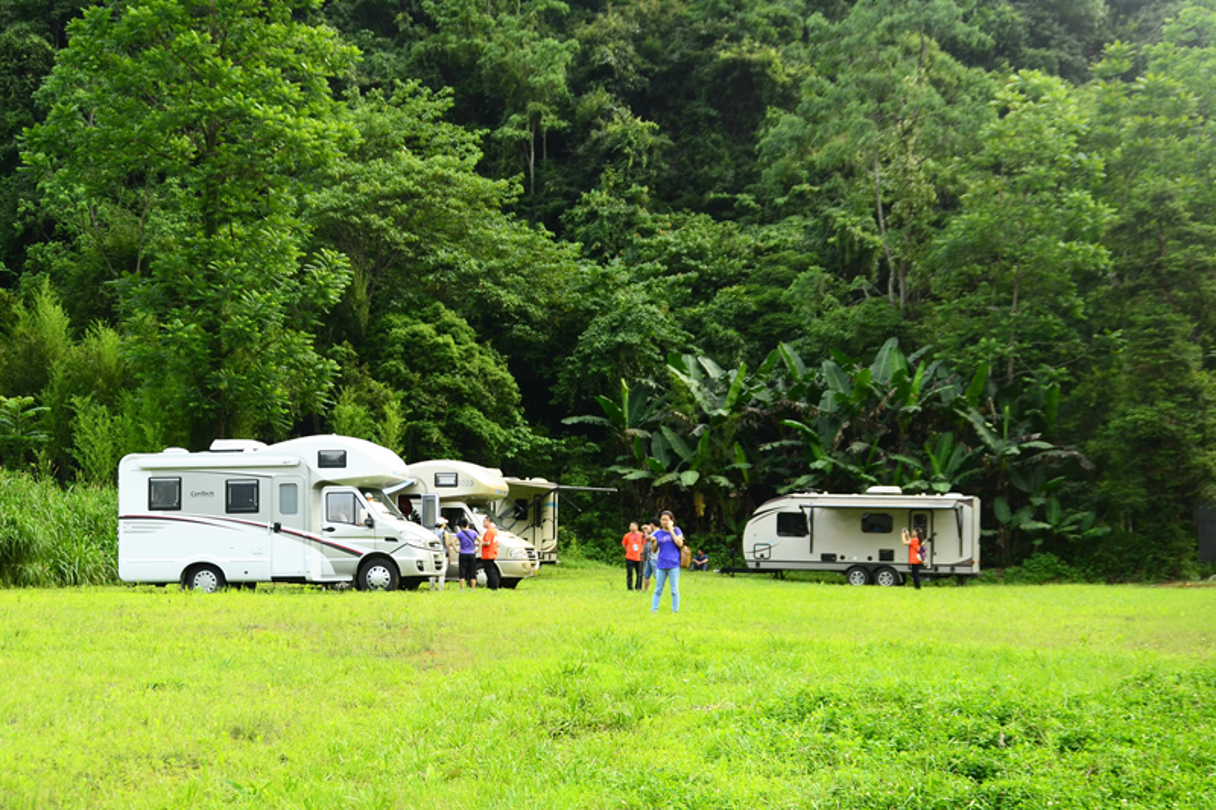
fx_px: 1621
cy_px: 405
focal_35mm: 48
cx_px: 608
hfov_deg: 41.1
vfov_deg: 28.1
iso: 200
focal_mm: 32
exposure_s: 1/125
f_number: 5.6
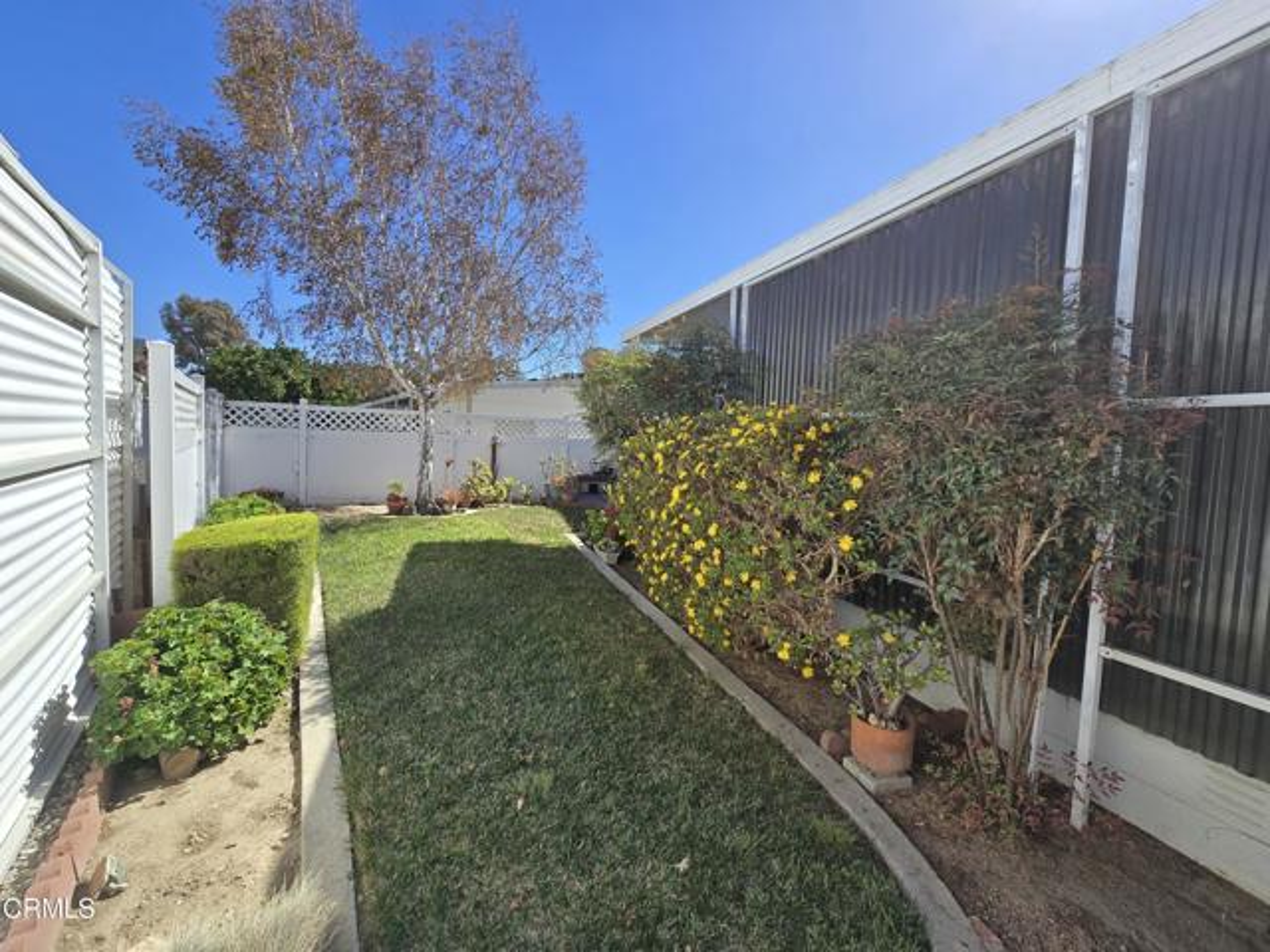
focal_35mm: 13
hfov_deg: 106.2
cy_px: 476
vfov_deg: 89.9
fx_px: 477
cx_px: 635
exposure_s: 1/1920
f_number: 2.2
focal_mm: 2.2
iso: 50
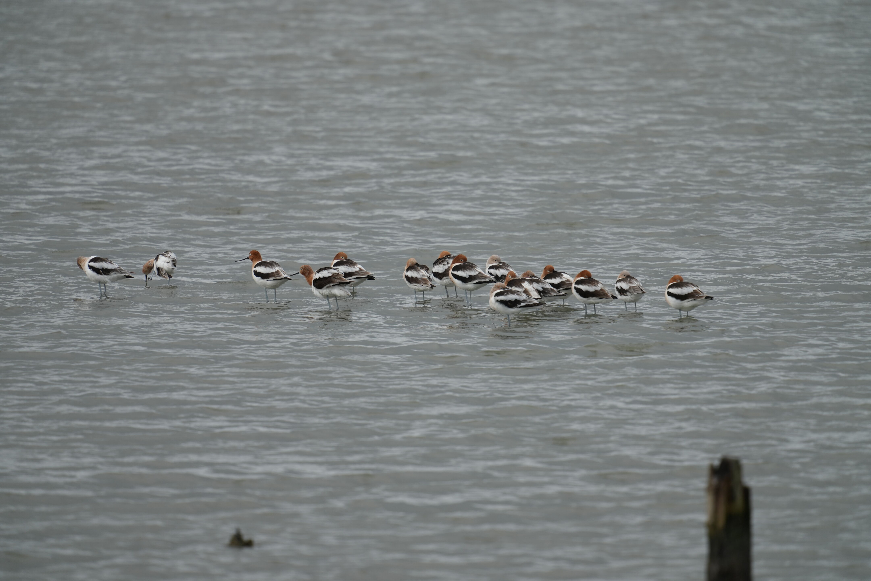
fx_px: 14516
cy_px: 290
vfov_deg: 2.3
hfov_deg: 3.4
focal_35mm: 600
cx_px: 436
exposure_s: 1/1250
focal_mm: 600
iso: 400
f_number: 5.6
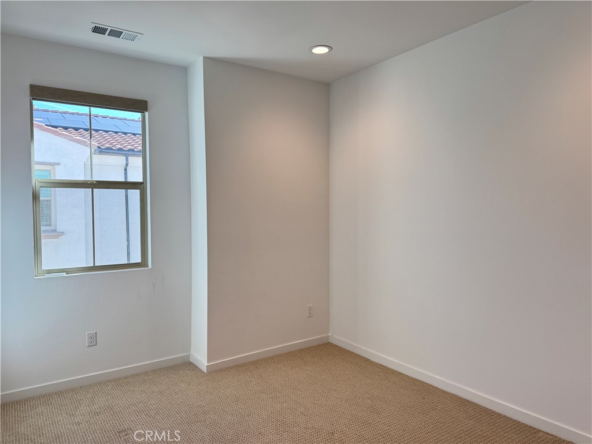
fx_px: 410
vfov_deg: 56.8
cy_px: 222
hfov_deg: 71.6
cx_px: 296
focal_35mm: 24
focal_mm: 6.76
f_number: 1.78
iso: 80
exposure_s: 1/172
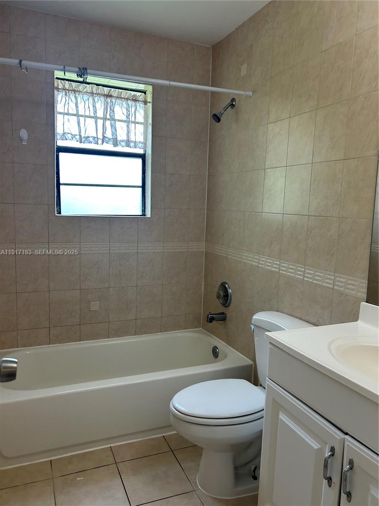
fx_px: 380
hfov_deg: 53.1
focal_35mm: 26
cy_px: 253
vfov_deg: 67.3
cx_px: 190
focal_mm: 5.7
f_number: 1.5
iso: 80
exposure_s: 1/120
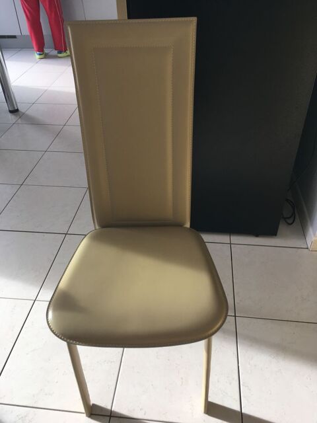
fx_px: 354
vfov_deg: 61.7
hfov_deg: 48.2
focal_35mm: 29
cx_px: 158
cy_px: 212
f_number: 2.2
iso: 25
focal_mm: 4.15
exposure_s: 1/100
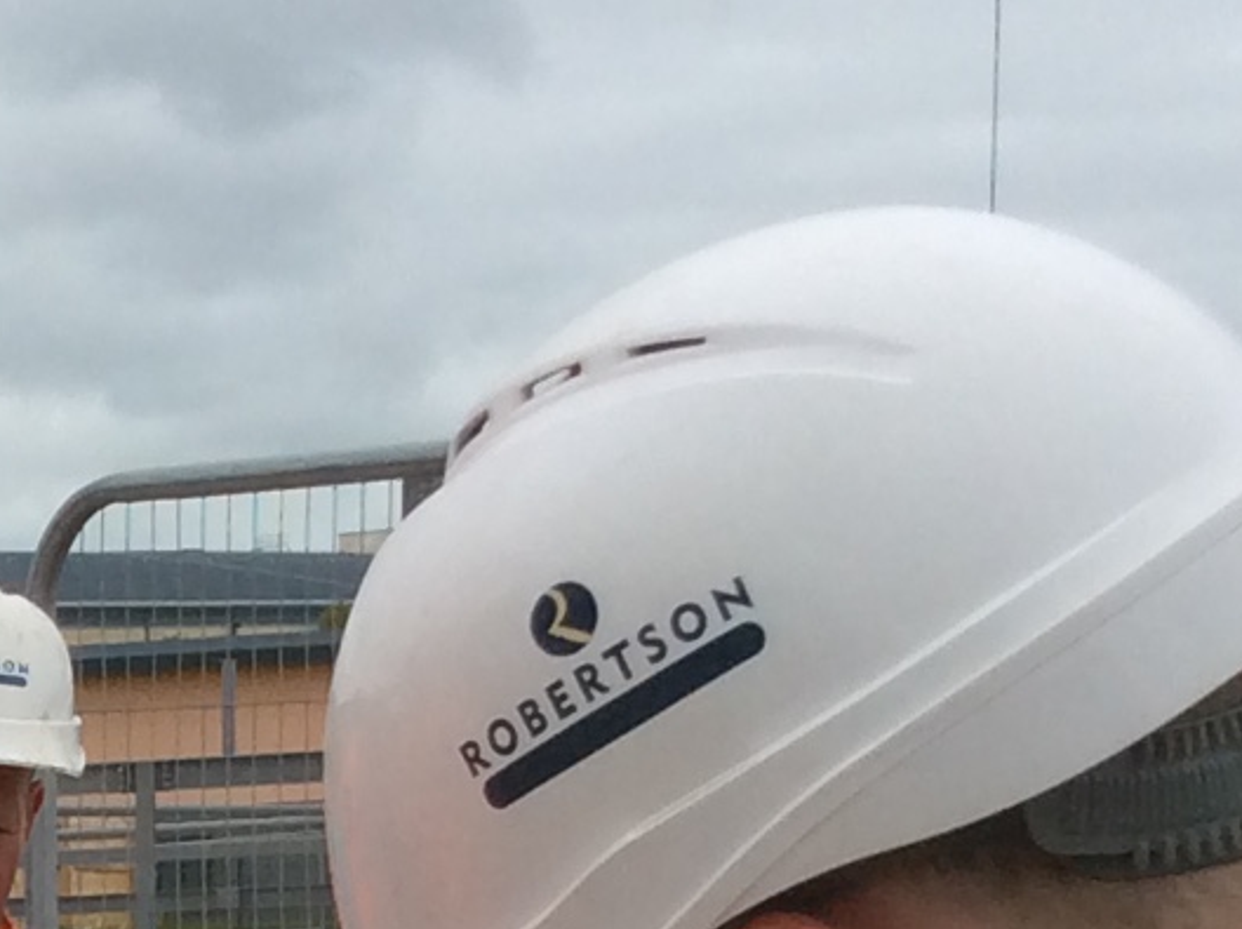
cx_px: -892
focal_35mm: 157
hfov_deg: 11.8
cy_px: 1766
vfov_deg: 9.0
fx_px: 5628
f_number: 2.4
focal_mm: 3.3
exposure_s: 1/752
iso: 32
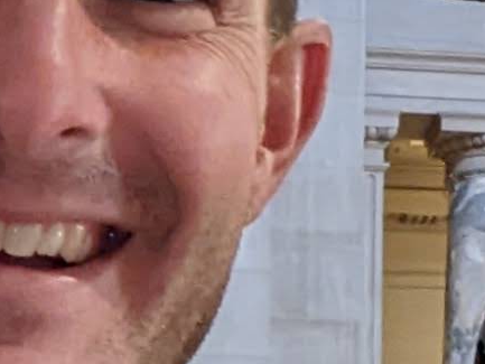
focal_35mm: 181
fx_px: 2537
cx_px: 1000
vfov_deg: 8.2
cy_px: 185
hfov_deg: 10.0
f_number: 2
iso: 235
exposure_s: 1/24
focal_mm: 2.51
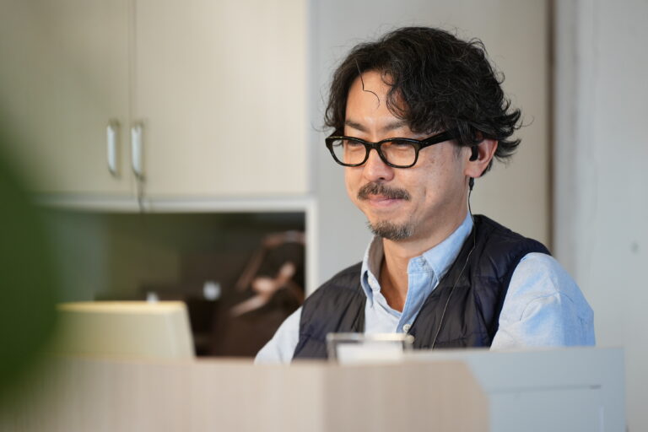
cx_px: 324
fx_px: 2700
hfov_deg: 13.7
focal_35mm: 150
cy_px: 216
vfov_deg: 9.1
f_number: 2.8
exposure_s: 1/125
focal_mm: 150
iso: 1000
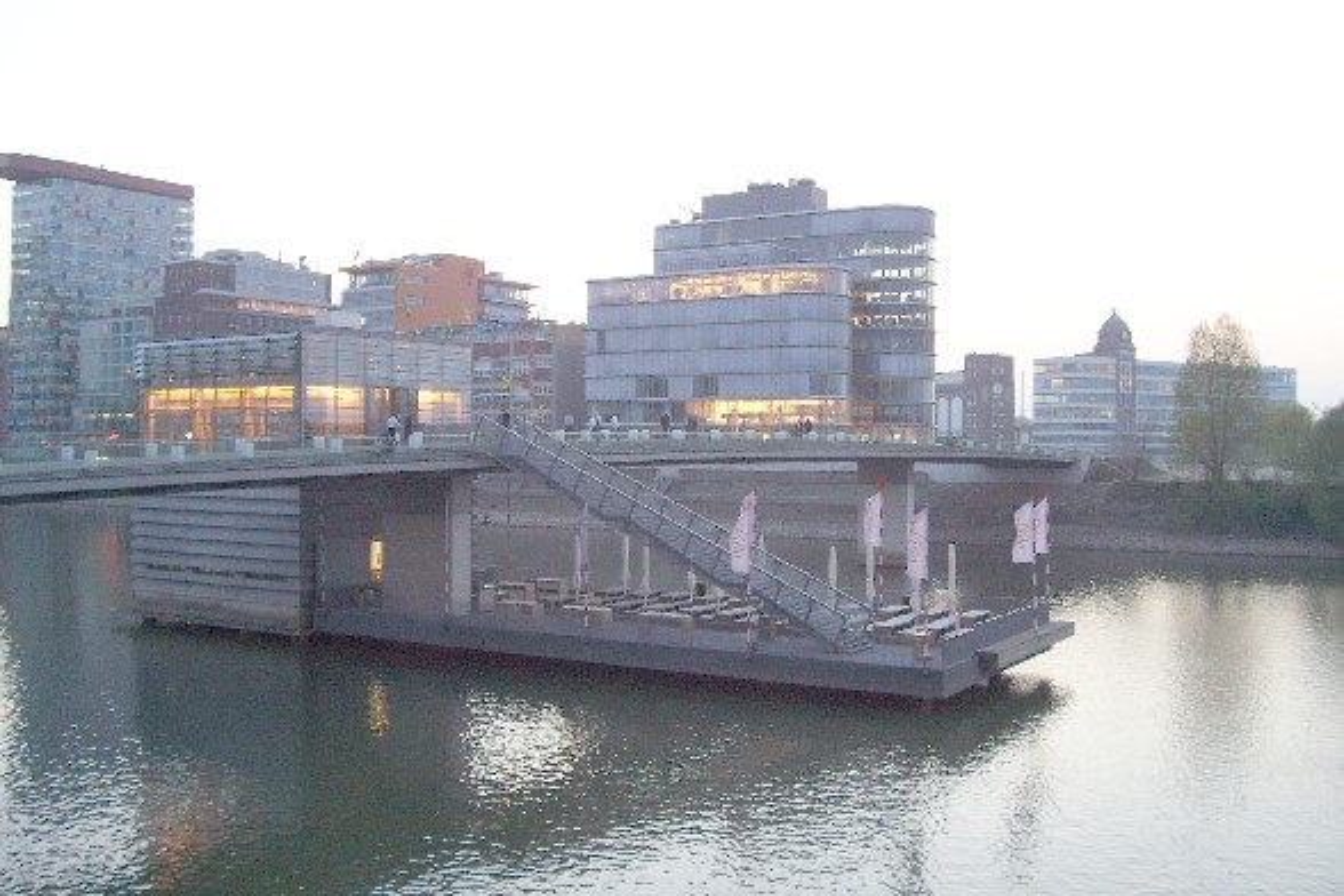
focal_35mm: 34
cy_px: 448
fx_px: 1269
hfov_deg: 55.8
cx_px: 672
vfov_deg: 38.9
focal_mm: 5.6
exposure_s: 1/20
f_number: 2.7
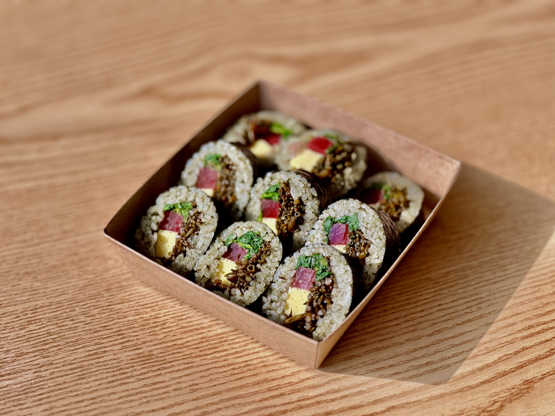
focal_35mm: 77
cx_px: 278
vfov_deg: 19.1
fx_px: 1235
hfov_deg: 25.3
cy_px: 208
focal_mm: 9
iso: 25
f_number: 2.8
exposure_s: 1/189
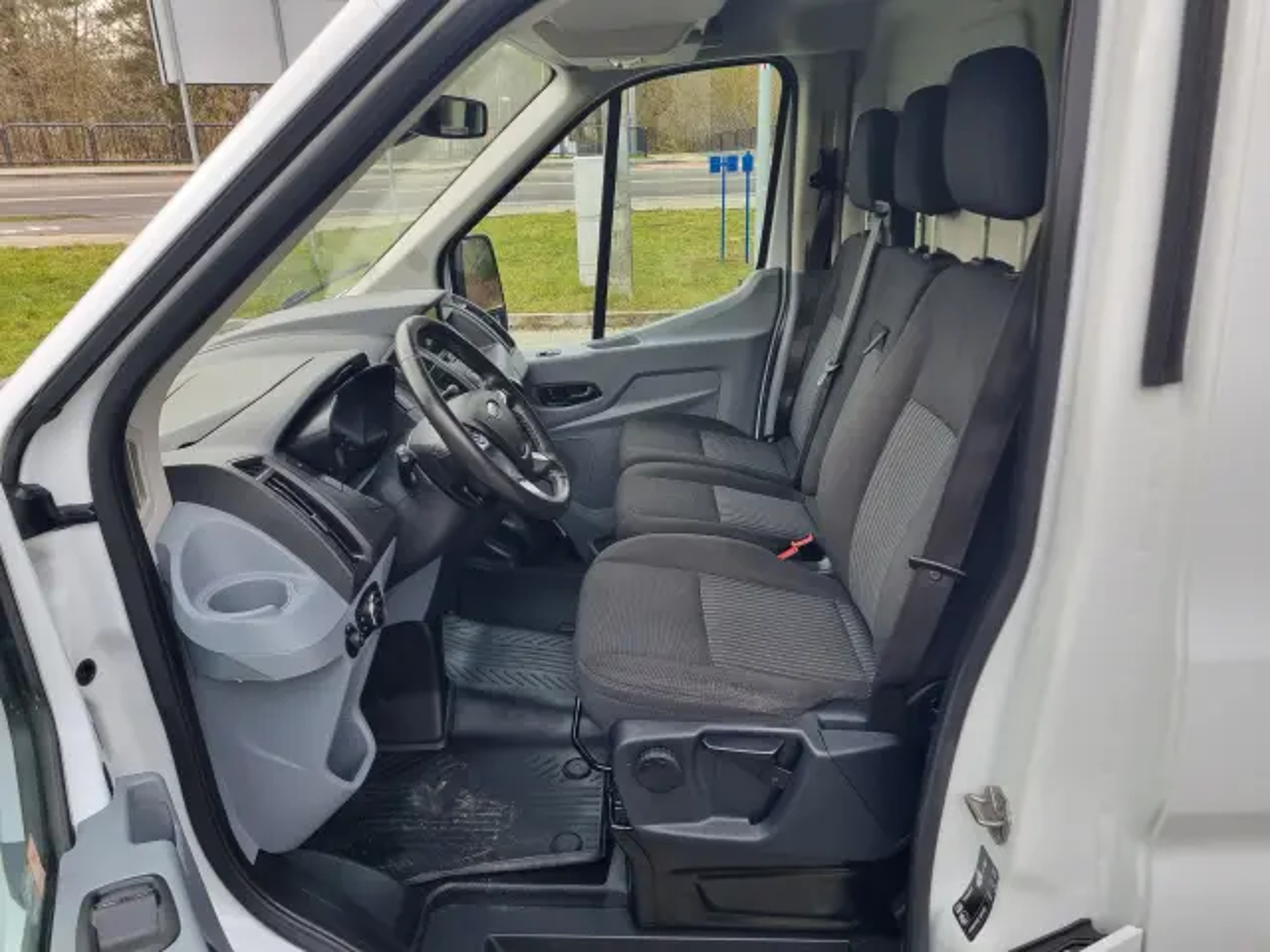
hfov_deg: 67.3
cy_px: 476
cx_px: 635
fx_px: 954
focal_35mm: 26
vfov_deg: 53.1
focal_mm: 5.4
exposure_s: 1/161
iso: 50
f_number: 1.8
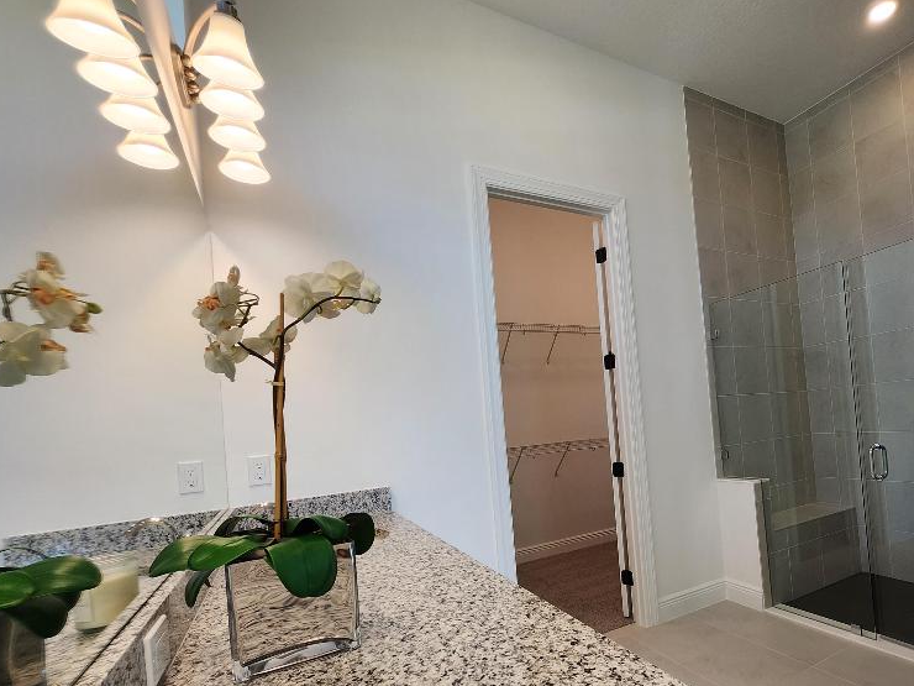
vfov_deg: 70.9
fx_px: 475
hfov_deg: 85.1
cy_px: 412
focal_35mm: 18
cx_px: 599
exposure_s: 1/120
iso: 50
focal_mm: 1.74
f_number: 2.2
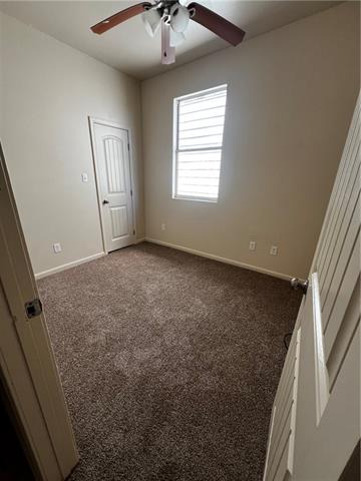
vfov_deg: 106.2
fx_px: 181
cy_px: 240
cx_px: 180
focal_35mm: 13
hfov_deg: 89.9
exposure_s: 1/99
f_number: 1.8
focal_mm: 1.57
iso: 80
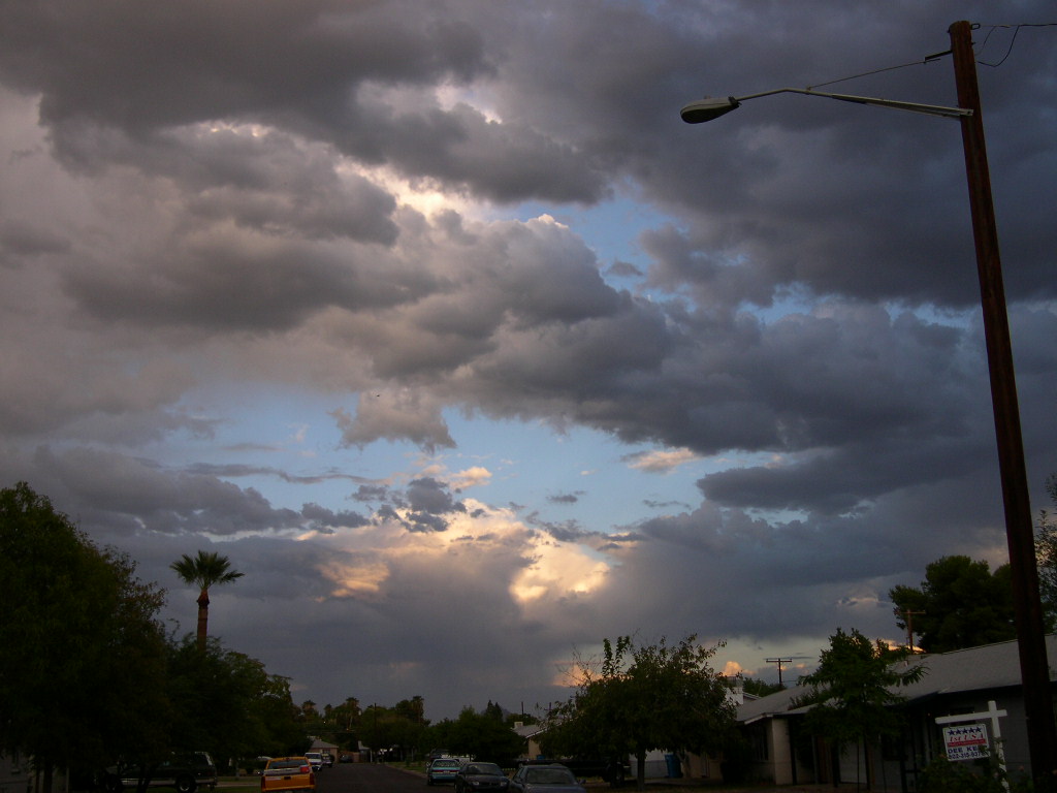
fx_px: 1160
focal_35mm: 38
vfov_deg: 37.7
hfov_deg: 49.0
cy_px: 396
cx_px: 528
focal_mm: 8
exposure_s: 1/474
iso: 100
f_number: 2.8
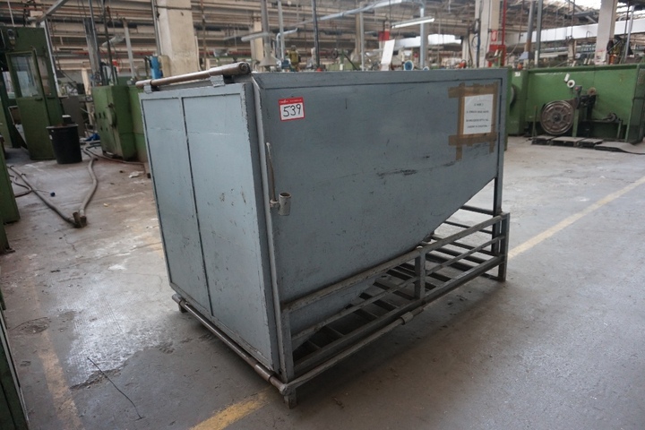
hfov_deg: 73.7
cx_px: 322
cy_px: 215
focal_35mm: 24
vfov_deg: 53.1
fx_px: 430
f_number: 3.5
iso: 1600
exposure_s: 1/160
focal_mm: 16
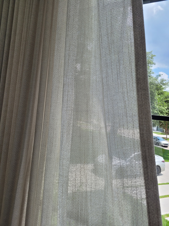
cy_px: 113
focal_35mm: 26
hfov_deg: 53.1
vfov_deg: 67.3
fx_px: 169
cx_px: 84
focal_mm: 5.4
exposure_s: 1/922
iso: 40
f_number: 1.8
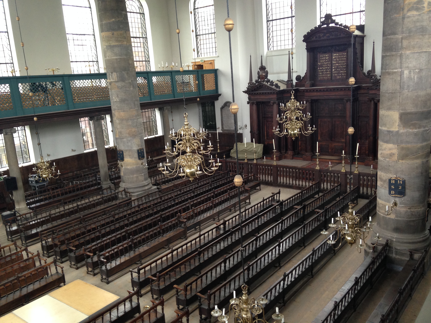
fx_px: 411
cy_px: 162
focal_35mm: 33
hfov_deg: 55.4
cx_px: 216
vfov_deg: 42.9
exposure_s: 1/20
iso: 100
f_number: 2.4
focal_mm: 4.12
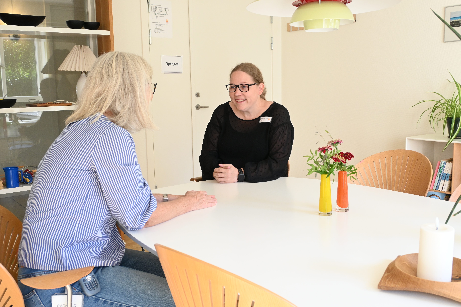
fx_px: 471
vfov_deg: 36.2
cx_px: 230
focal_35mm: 37
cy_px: 154
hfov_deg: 52.2
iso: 800
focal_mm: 24.5
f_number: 6.3
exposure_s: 1/80
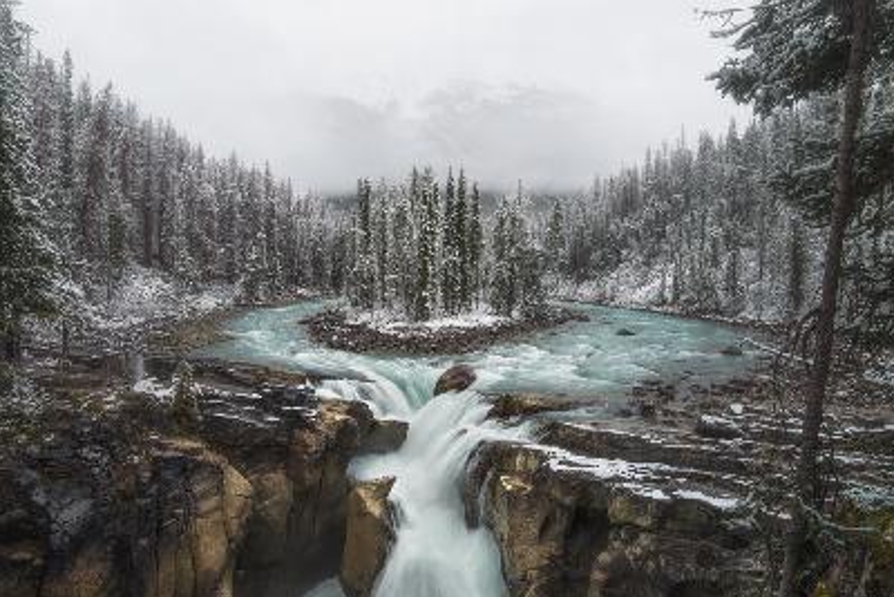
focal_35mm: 18
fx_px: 447
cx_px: 431
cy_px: 333
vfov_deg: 67.2
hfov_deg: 89.9
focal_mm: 16
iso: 31
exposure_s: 1/5
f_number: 16
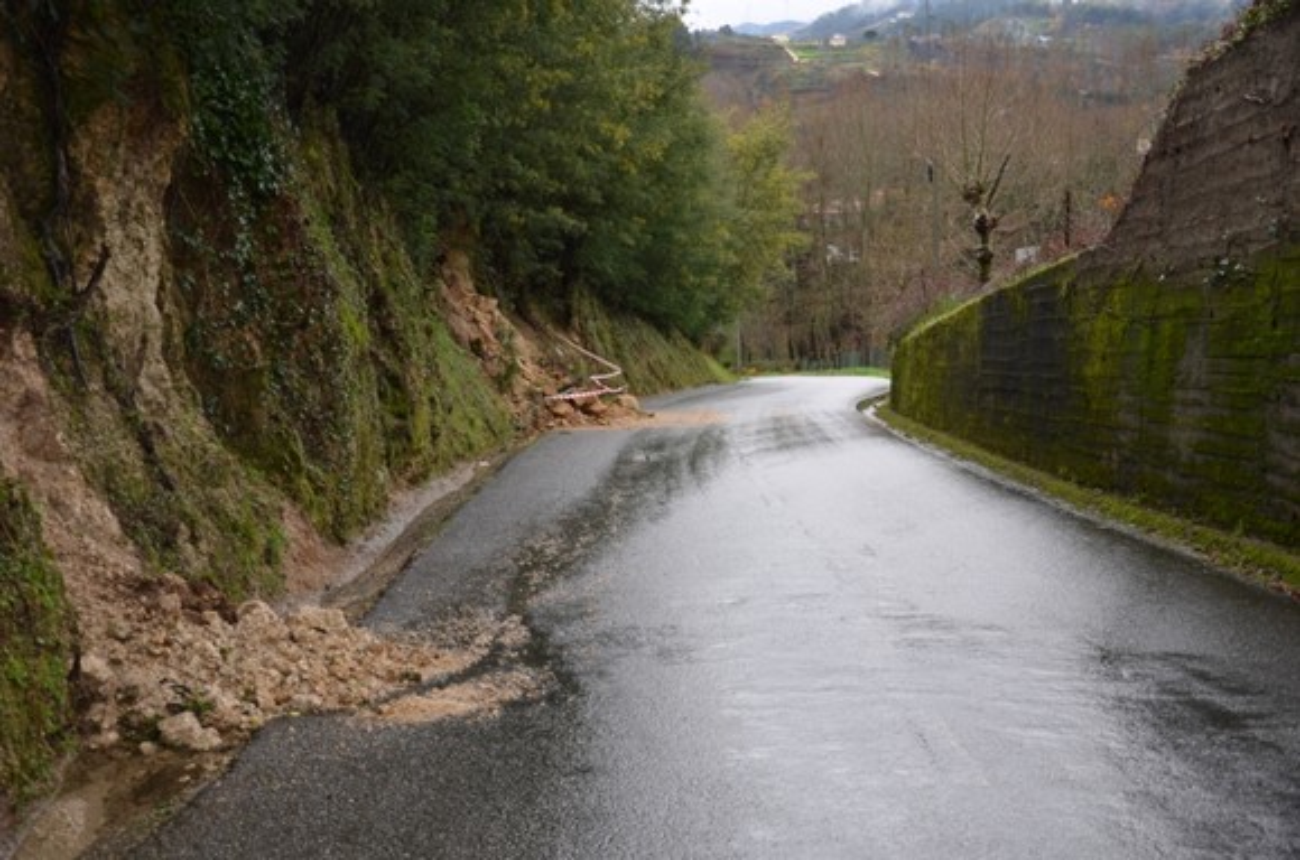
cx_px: 650
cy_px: 430
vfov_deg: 27.9
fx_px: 1730
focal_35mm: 48
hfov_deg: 41.2
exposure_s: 1/200
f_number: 4.2
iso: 100
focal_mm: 32
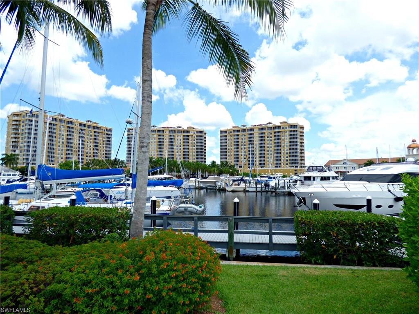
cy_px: 157
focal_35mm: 20
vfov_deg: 66.0
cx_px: 210
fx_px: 242
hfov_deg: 81.7
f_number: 2.8
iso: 100
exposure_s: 1/1300
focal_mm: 3.58
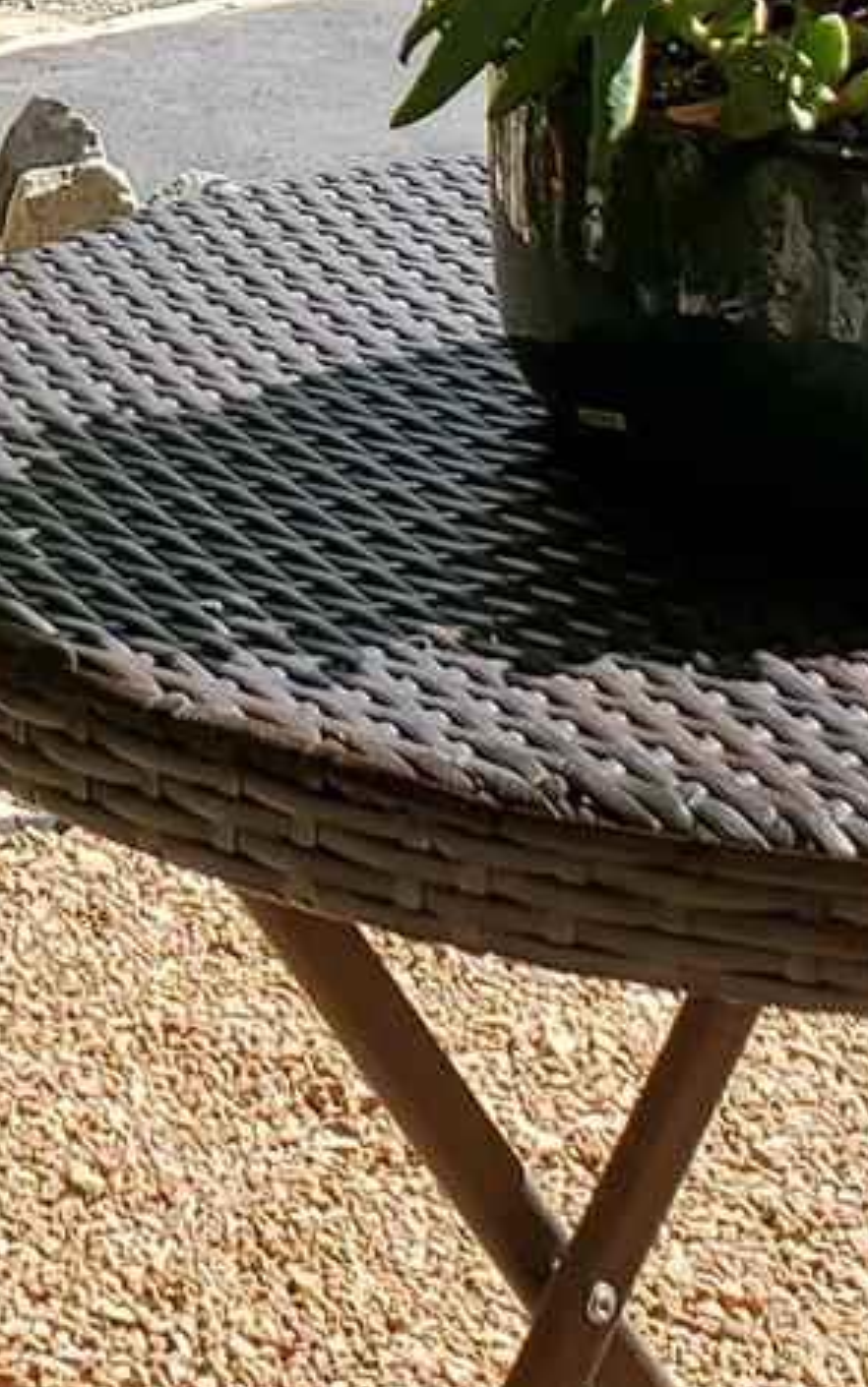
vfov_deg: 13.7
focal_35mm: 135
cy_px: -1169
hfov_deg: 9.4
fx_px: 5107
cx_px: -508
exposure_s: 1/776
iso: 50
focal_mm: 4.3
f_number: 2.4
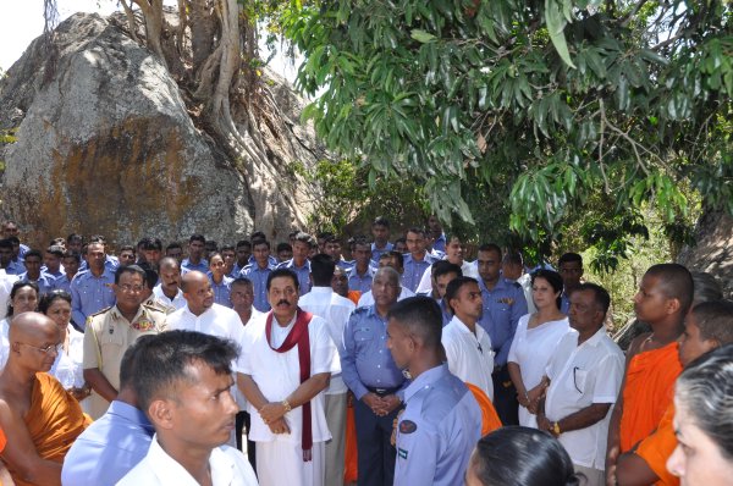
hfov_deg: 51.4
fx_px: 762
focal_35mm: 38
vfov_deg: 35.4
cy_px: 243
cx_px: 366
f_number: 9
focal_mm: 25
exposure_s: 1/200
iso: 400
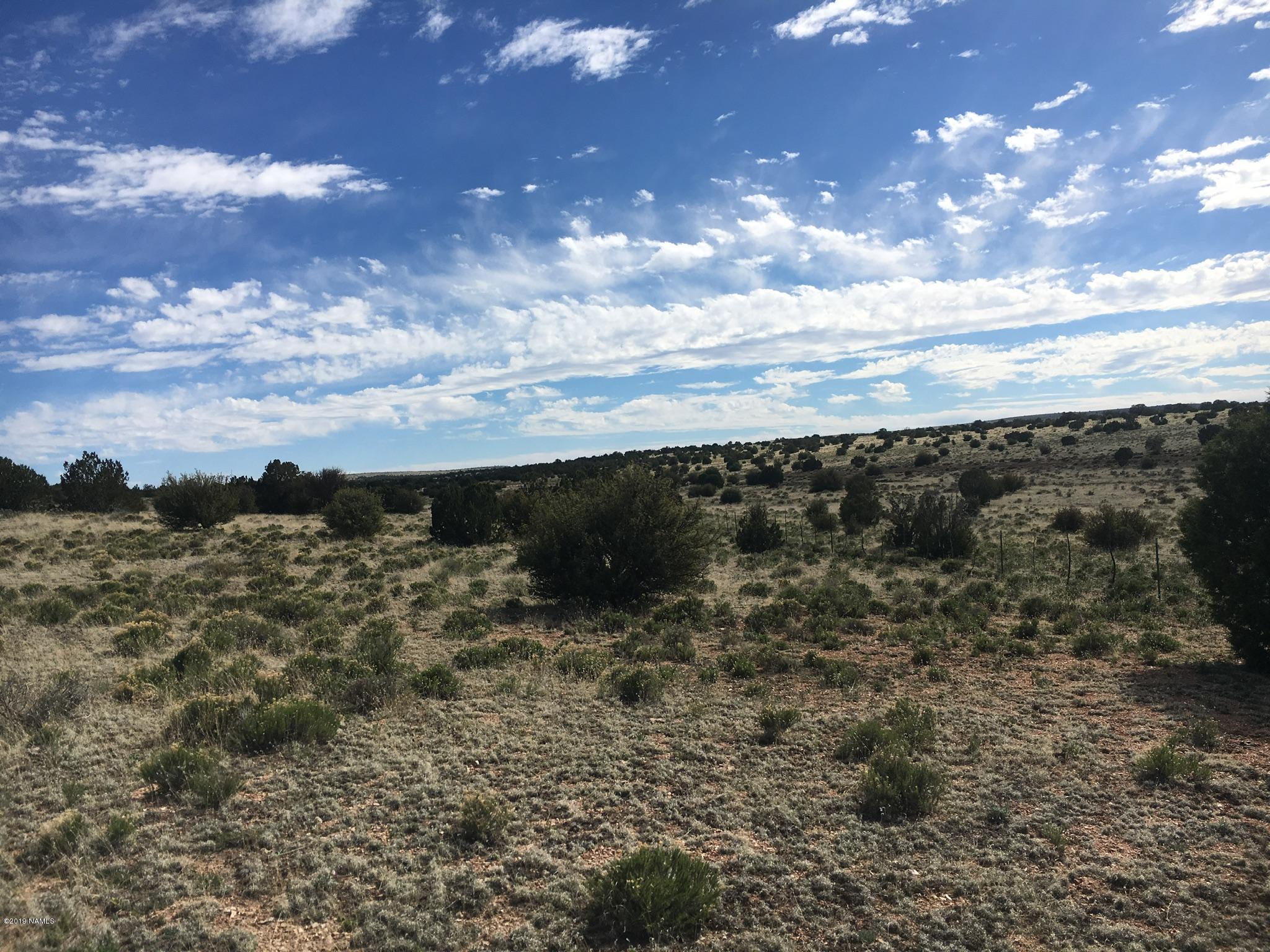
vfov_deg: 48.2
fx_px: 1064
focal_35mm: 29
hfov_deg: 61.7
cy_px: 476
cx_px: 635
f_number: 2.2
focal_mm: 4.15
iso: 25
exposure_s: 1/3077
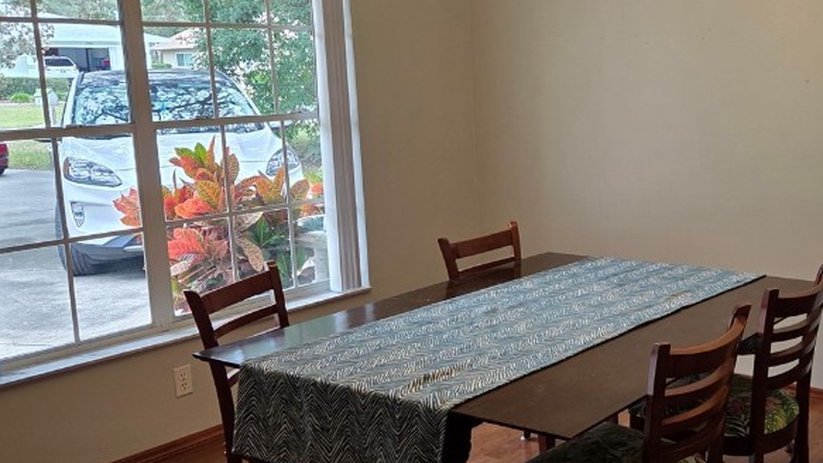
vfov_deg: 27.1
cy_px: 227
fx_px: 960
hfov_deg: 44.6
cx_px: 630
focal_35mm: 44
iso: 160
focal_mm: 5.4
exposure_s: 1/120
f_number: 1.8
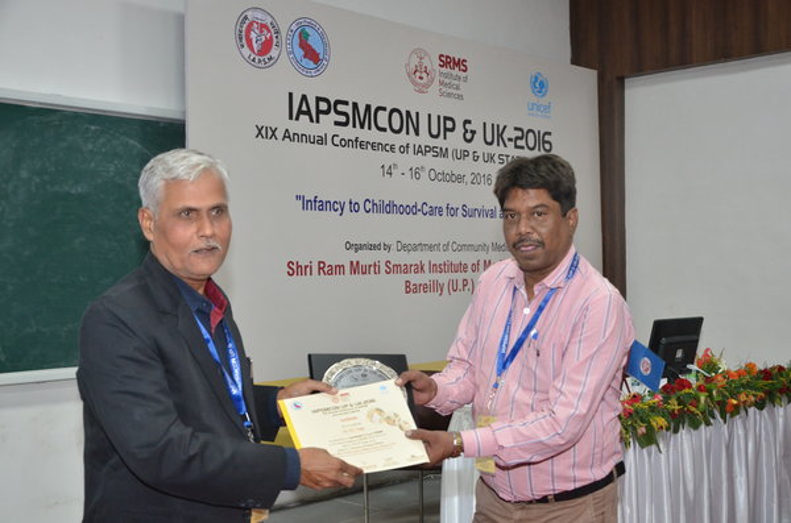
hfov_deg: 43.7
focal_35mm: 45
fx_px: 986
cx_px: 396
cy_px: 262
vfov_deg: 29.7
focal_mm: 30
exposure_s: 1/80
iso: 2000
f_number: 5.6
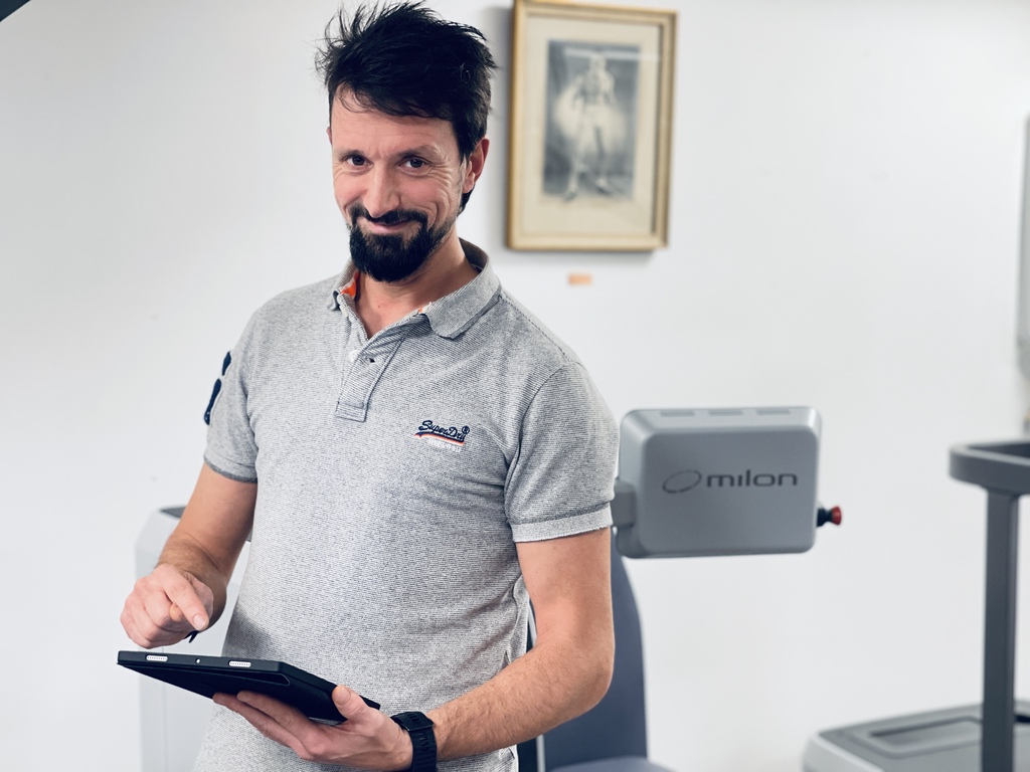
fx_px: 1904
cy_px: 386
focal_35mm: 64
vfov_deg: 22.9
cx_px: 515
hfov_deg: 30.3
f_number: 2.2
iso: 160
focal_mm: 7.5
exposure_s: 1/33
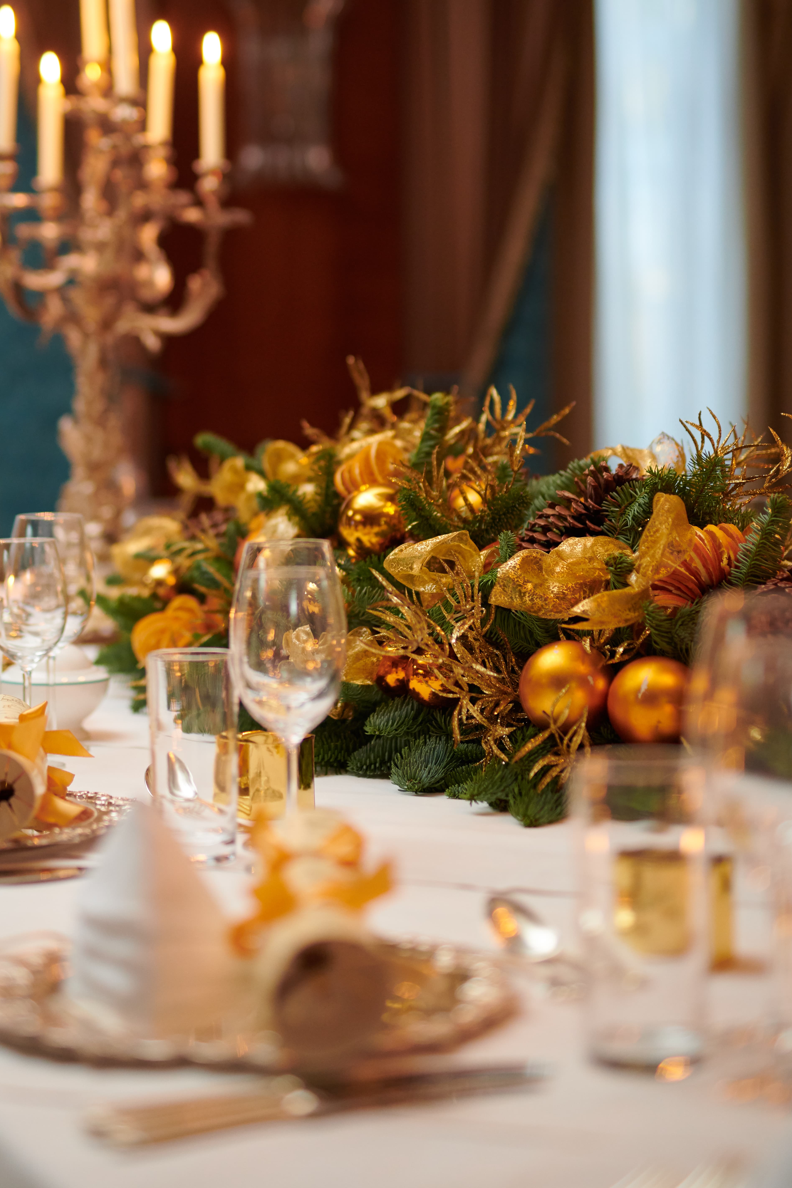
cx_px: 273
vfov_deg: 28.2
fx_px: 2343
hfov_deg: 19.1
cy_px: 377
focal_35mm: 71
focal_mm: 50
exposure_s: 1/80
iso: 500
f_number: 1.8
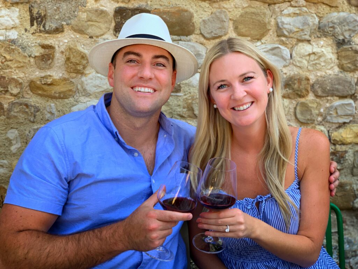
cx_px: 179
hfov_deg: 36.8
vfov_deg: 28.0
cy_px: 134
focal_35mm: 52
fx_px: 538
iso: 32
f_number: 2.4
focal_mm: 6
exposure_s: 1/122
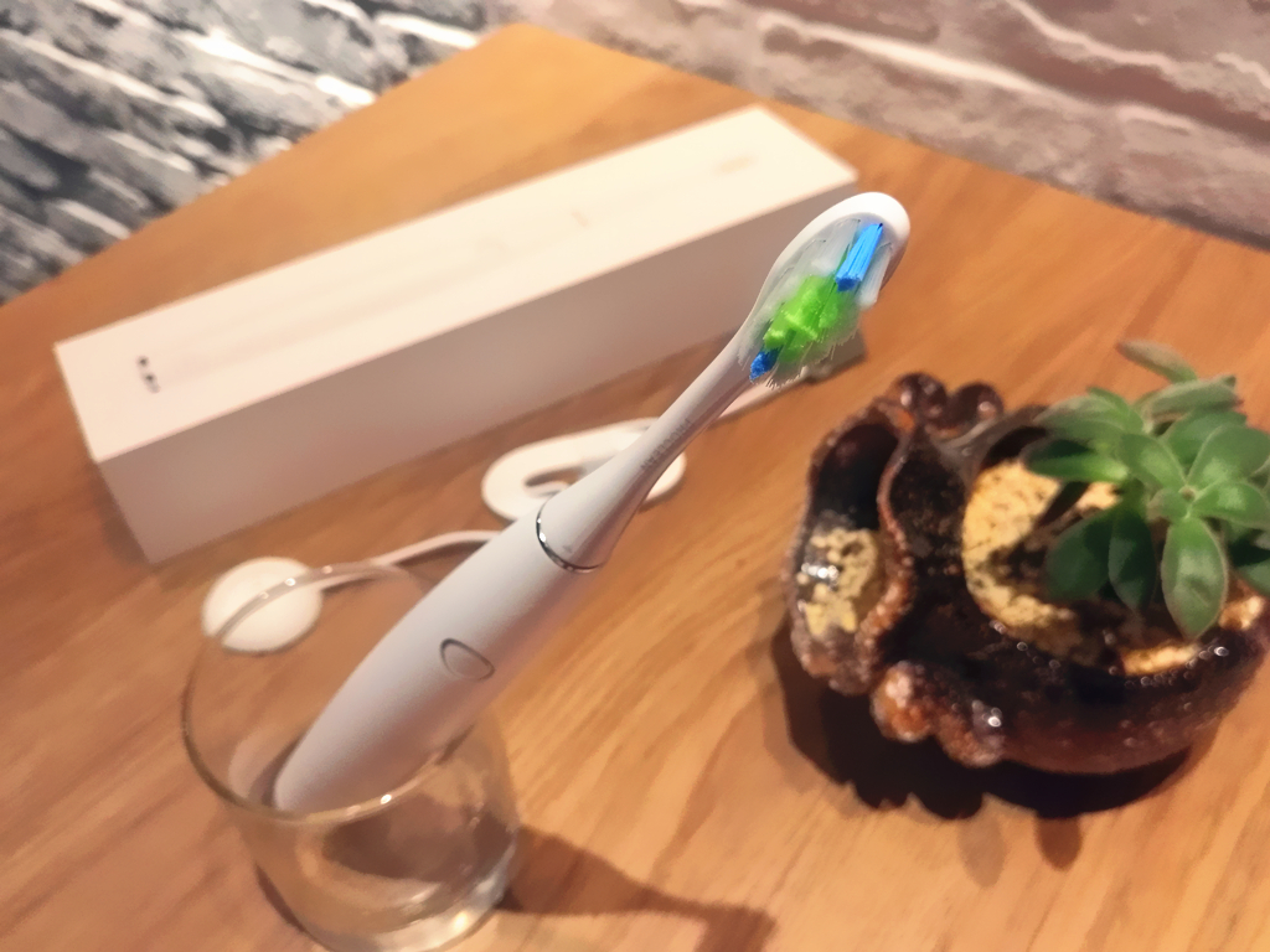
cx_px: 635
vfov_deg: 46.8
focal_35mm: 30
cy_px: 476
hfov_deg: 60.0
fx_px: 1101
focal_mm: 4.04
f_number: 2
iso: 320
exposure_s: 1/33.3
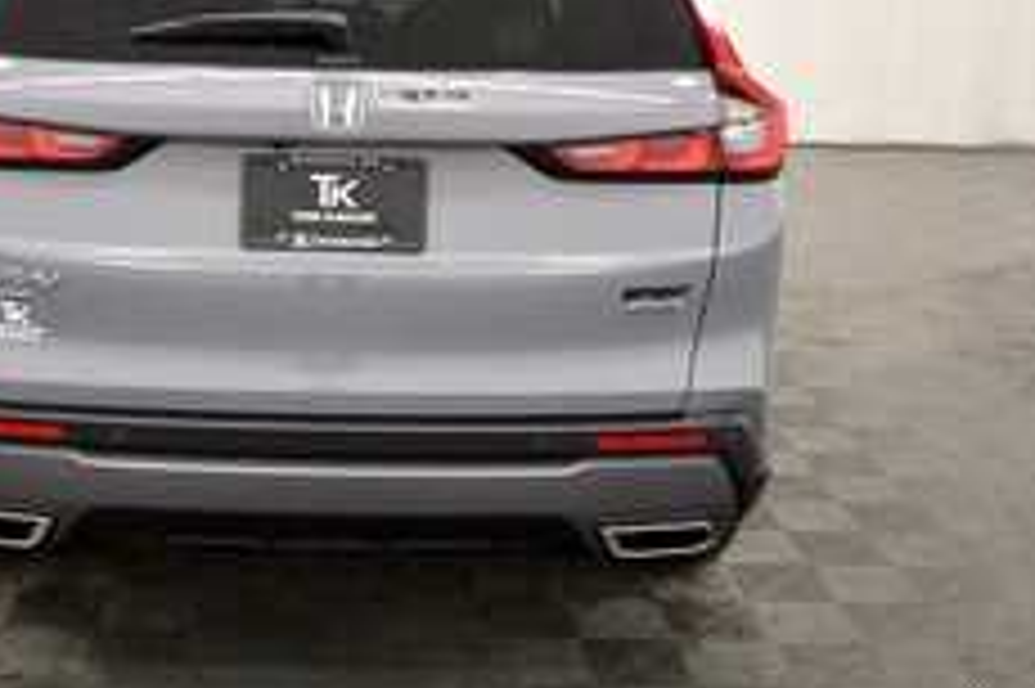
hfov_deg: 41.4
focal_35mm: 47
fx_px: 1350
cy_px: 229
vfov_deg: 28.4
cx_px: 346
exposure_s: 1/125
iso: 1100
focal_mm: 18
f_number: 5.3
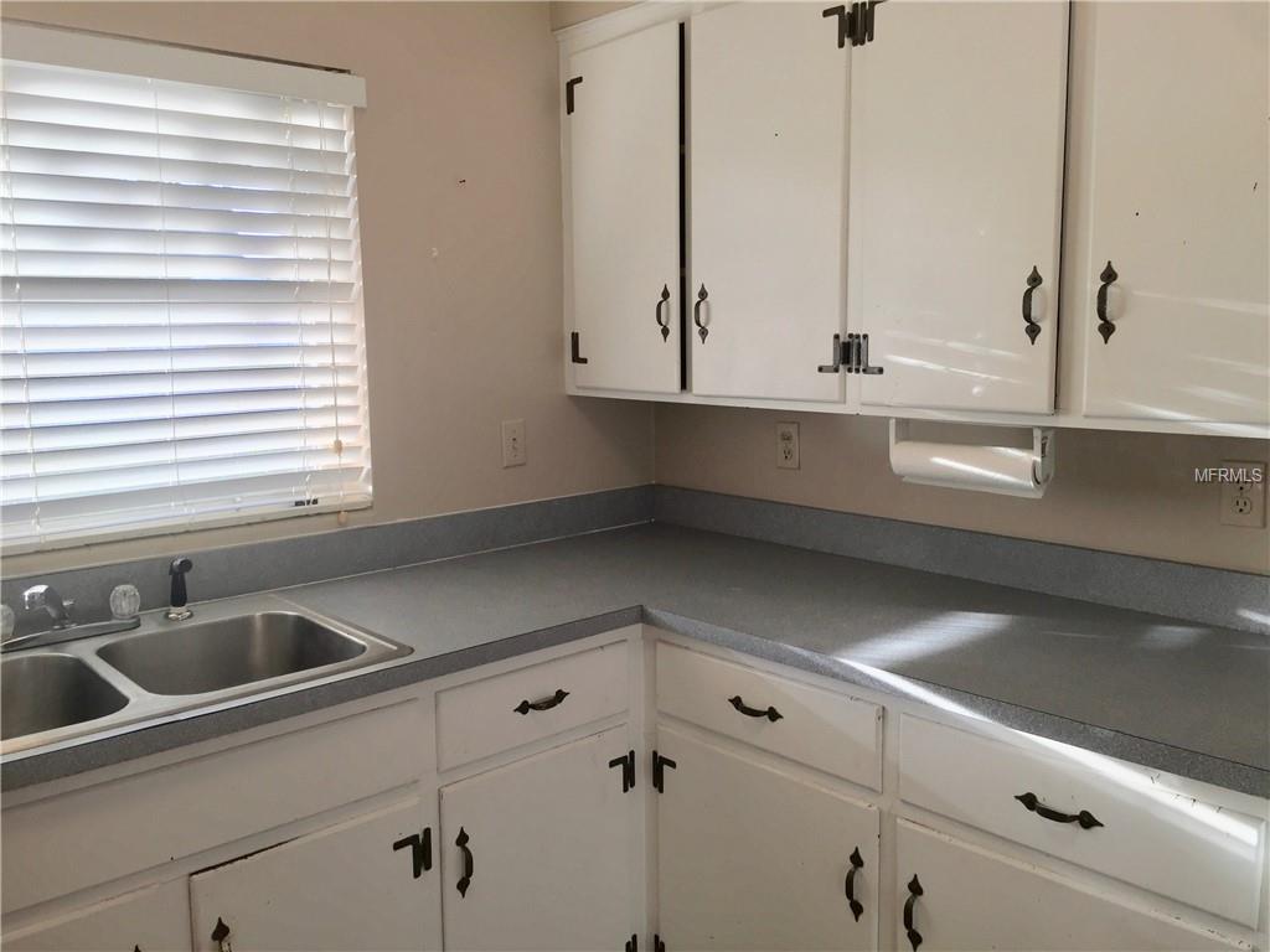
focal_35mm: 29
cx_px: 635
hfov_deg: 61.7
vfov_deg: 48.2
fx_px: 1064
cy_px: 476
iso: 32
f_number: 2.2
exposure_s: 1/60
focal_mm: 4.15
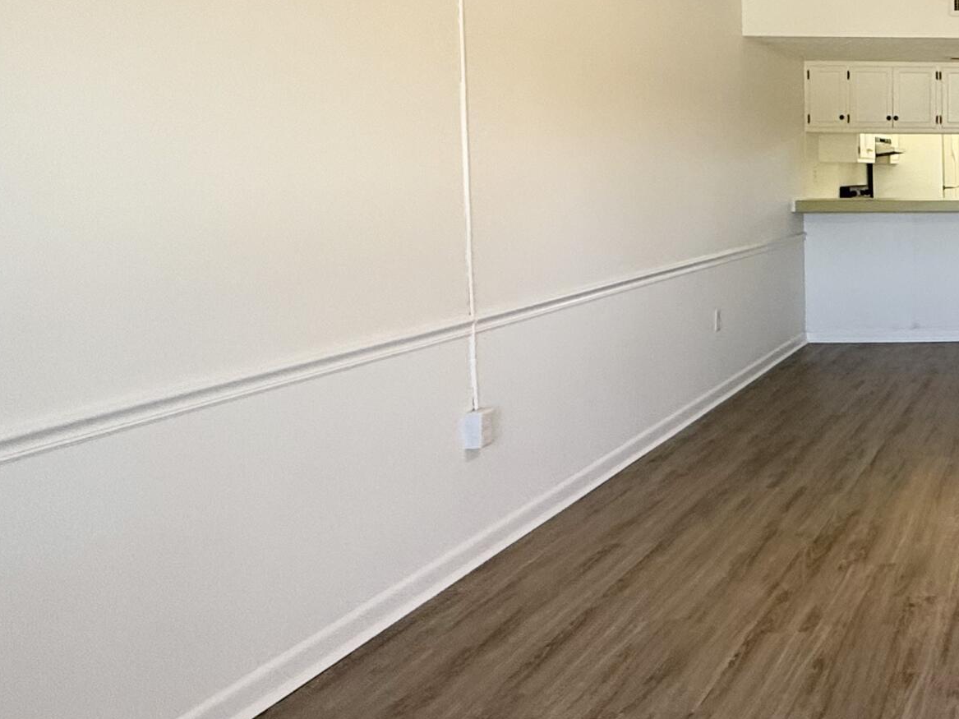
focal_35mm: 36
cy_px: 206
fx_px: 997
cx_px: 1119
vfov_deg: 38.9
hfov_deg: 39.2
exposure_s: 1/120
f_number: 2.2
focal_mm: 2.22
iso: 250
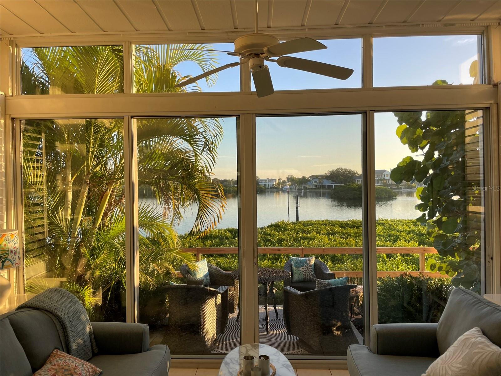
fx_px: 376
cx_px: 250
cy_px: 188
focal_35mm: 26
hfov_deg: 67.3
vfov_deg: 53.1
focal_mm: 4.2
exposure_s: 1/435
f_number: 1.6
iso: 32
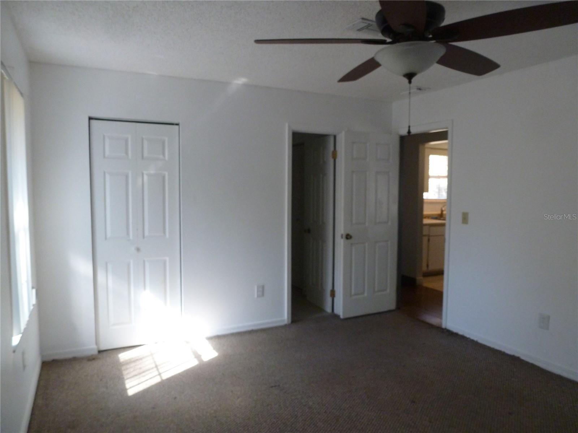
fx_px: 401
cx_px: 289
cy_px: 216
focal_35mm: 24
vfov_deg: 56.8
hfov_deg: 71.6
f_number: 3.3
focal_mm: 4.3
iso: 320
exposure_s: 1/60
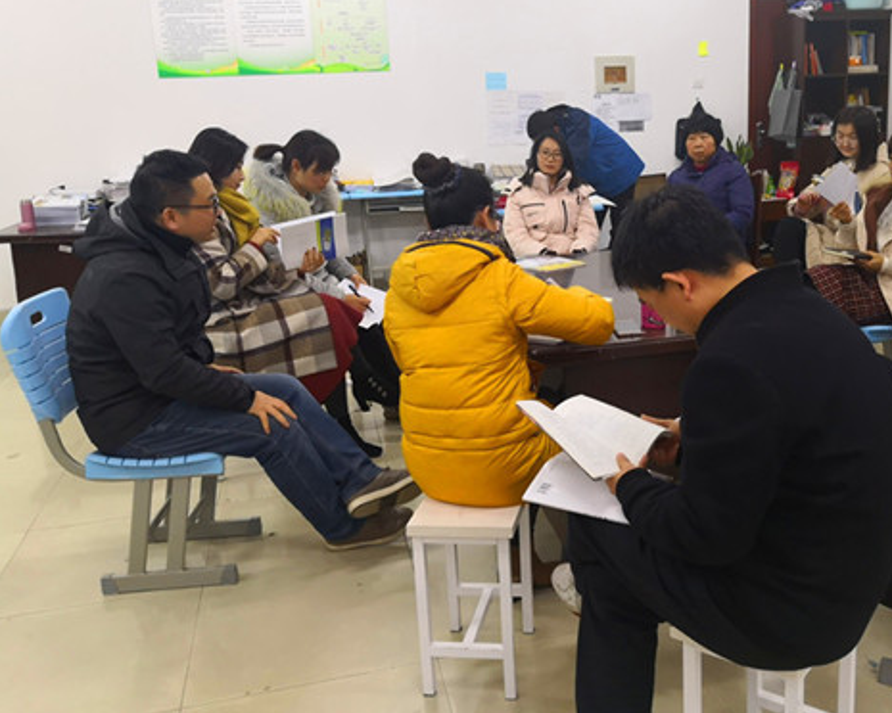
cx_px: 574
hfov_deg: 52.1
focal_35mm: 34
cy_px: 301
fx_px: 898
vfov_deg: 43.2
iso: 250
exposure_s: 1/100
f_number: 1.6
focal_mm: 3.95
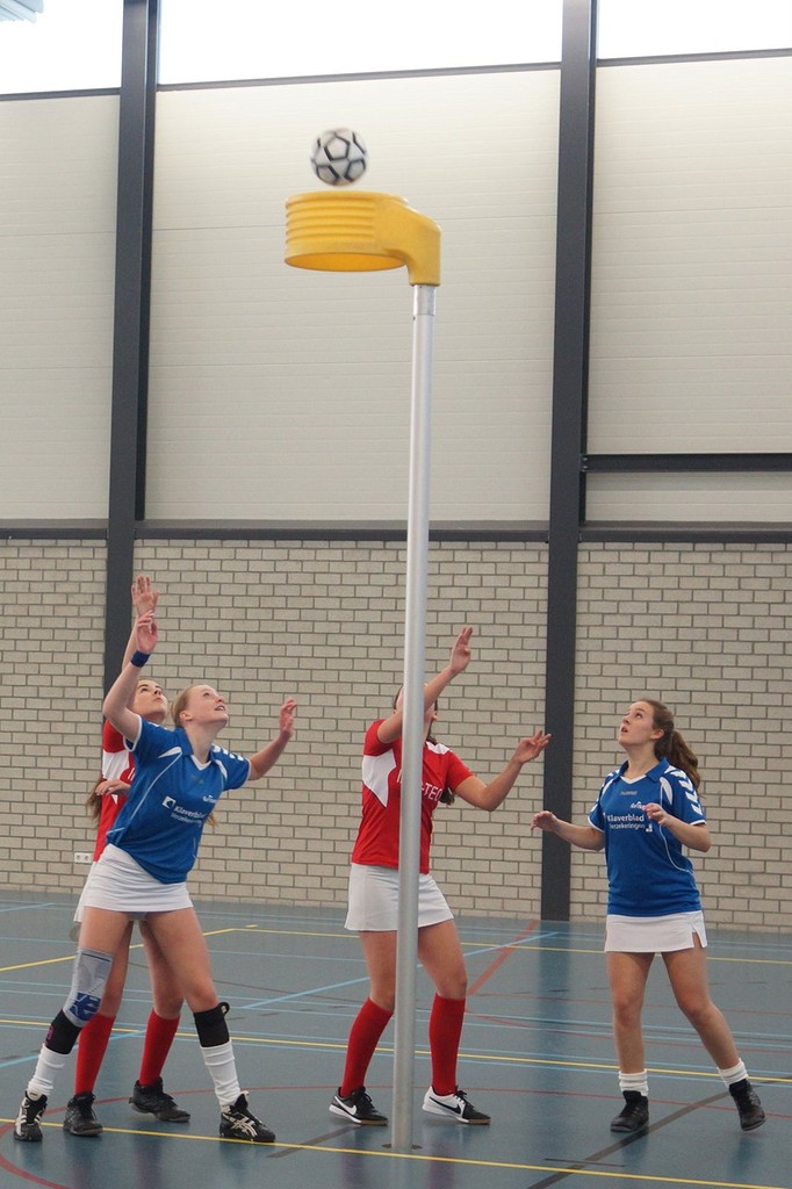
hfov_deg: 25.7
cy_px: 594
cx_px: 396
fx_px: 1734
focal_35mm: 52
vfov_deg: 37.9
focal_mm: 35
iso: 800
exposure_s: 1/250
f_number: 2.8
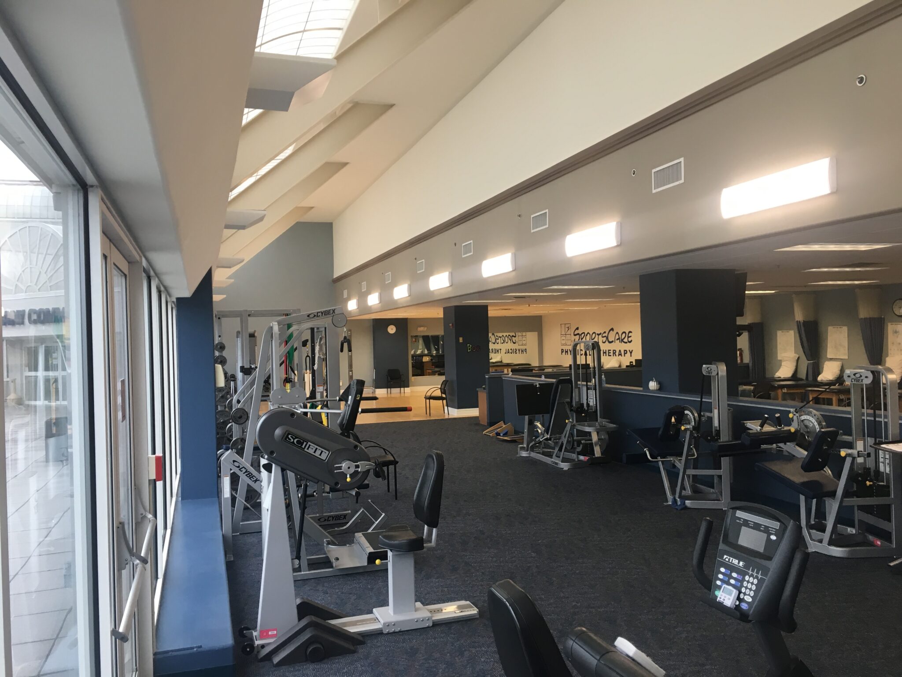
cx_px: 451
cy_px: 338
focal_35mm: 29
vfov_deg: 48.2
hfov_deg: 61.7
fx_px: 756
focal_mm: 4.15
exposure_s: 1/30
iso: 32
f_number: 2.2
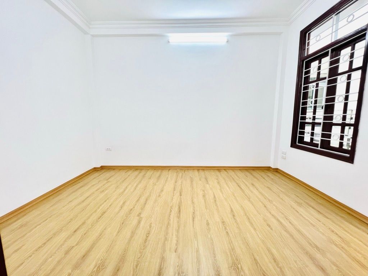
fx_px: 138
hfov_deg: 106.2
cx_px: 184
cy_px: 138
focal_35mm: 13
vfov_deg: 89.9
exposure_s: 1/100
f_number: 1.8
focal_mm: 1.57
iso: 64
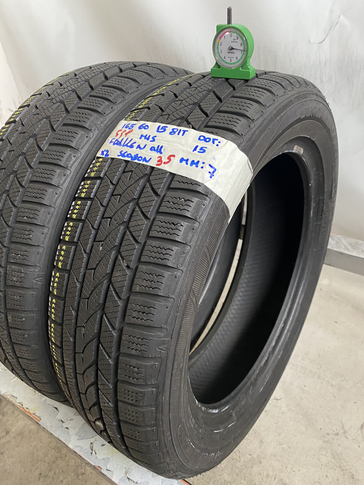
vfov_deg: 67.3
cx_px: 182
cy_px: 242
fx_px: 365
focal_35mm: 26
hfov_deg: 53.1
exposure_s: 1/60
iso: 320
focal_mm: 4.25
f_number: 1.8
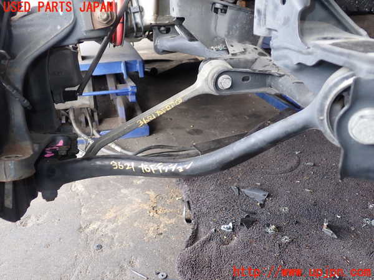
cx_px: 187
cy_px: 140
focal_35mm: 32
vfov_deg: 44.2
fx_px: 346
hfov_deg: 56.8
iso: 200
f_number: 2.4
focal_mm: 5.79
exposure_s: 1/50
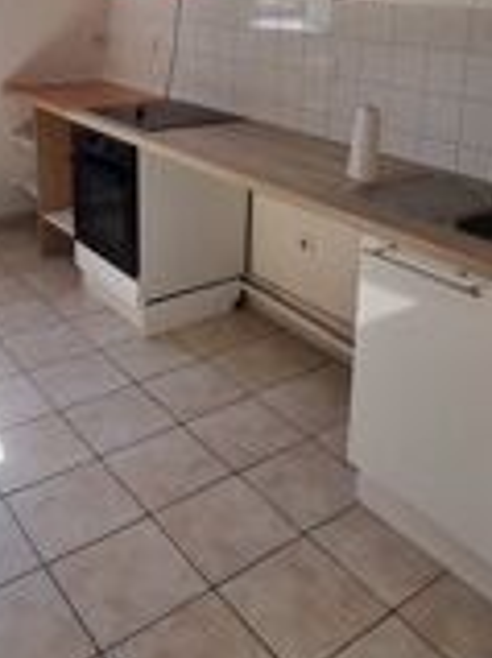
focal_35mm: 35
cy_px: 163
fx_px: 664
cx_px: 236
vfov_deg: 50.5
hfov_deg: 40.6
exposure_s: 1/237
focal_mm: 2.2
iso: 50
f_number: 2.2
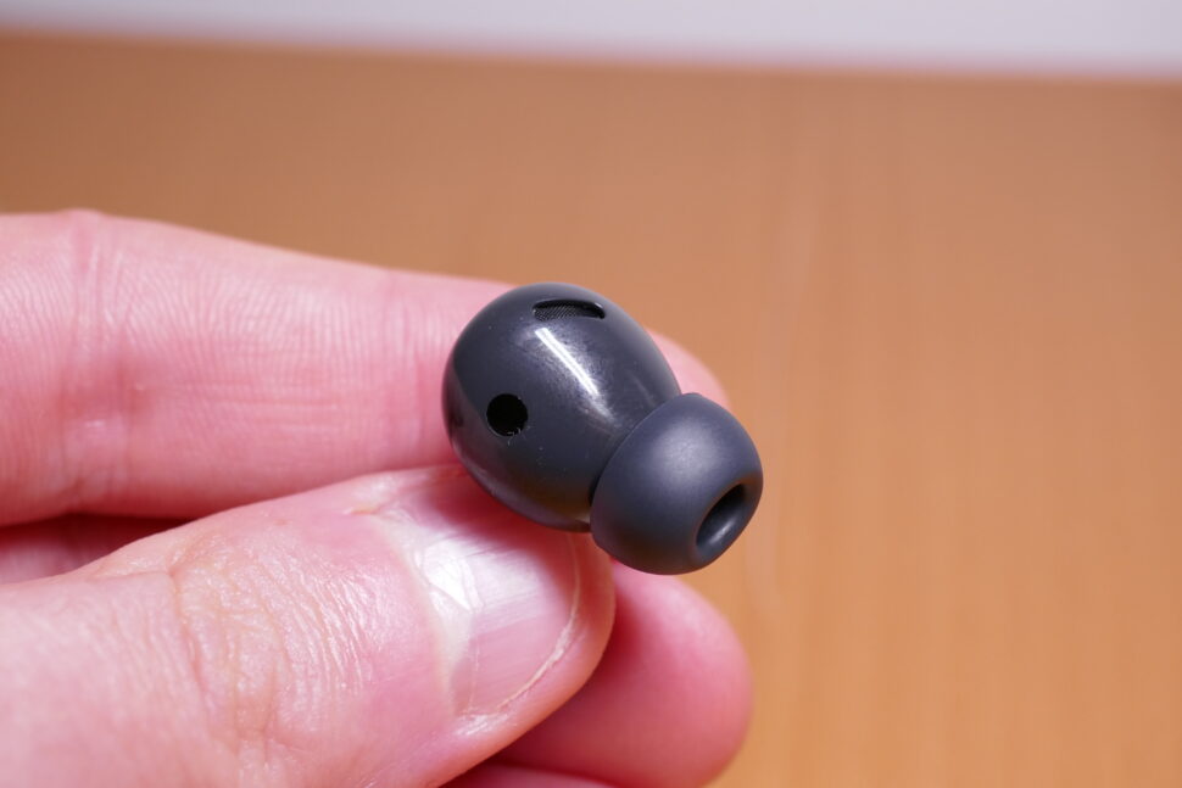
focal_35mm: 77
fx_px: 2528
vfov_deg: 17.7
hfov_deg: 26.3
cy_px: 394
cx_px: 591
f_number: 4.7
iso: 500
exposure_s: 1/80
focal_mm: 28
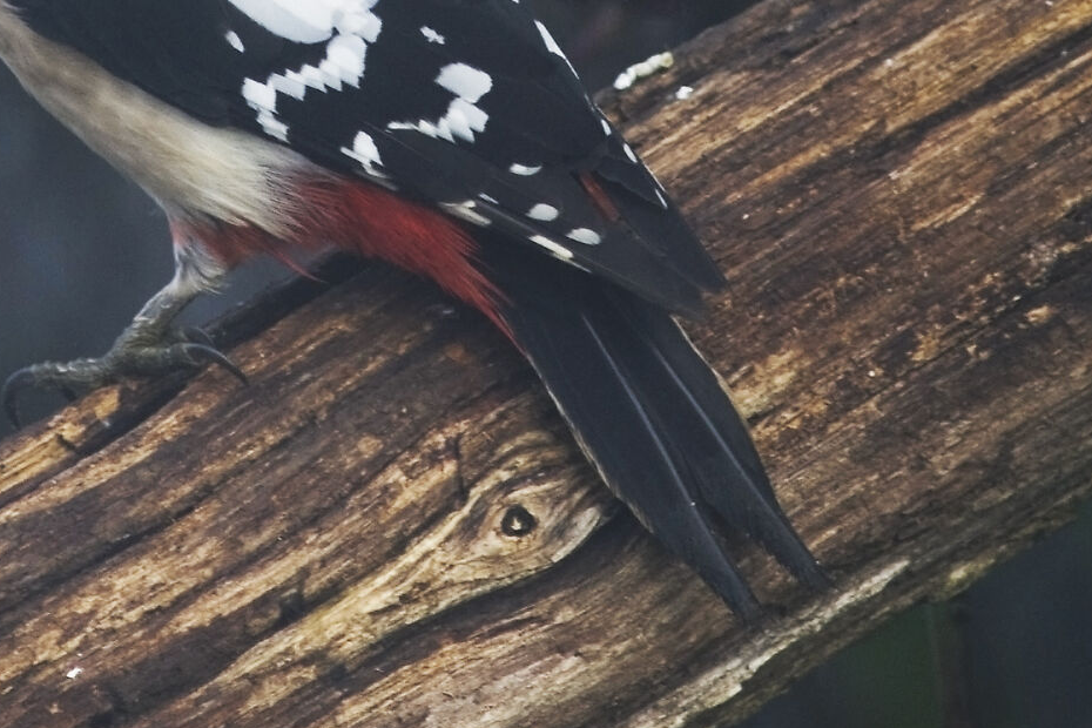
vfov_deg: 0.9
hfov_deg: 1.3
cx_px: 123
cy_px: -203
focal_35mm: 1551
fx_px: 47043
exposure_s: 1/90
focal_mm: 400
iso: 200
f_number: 8
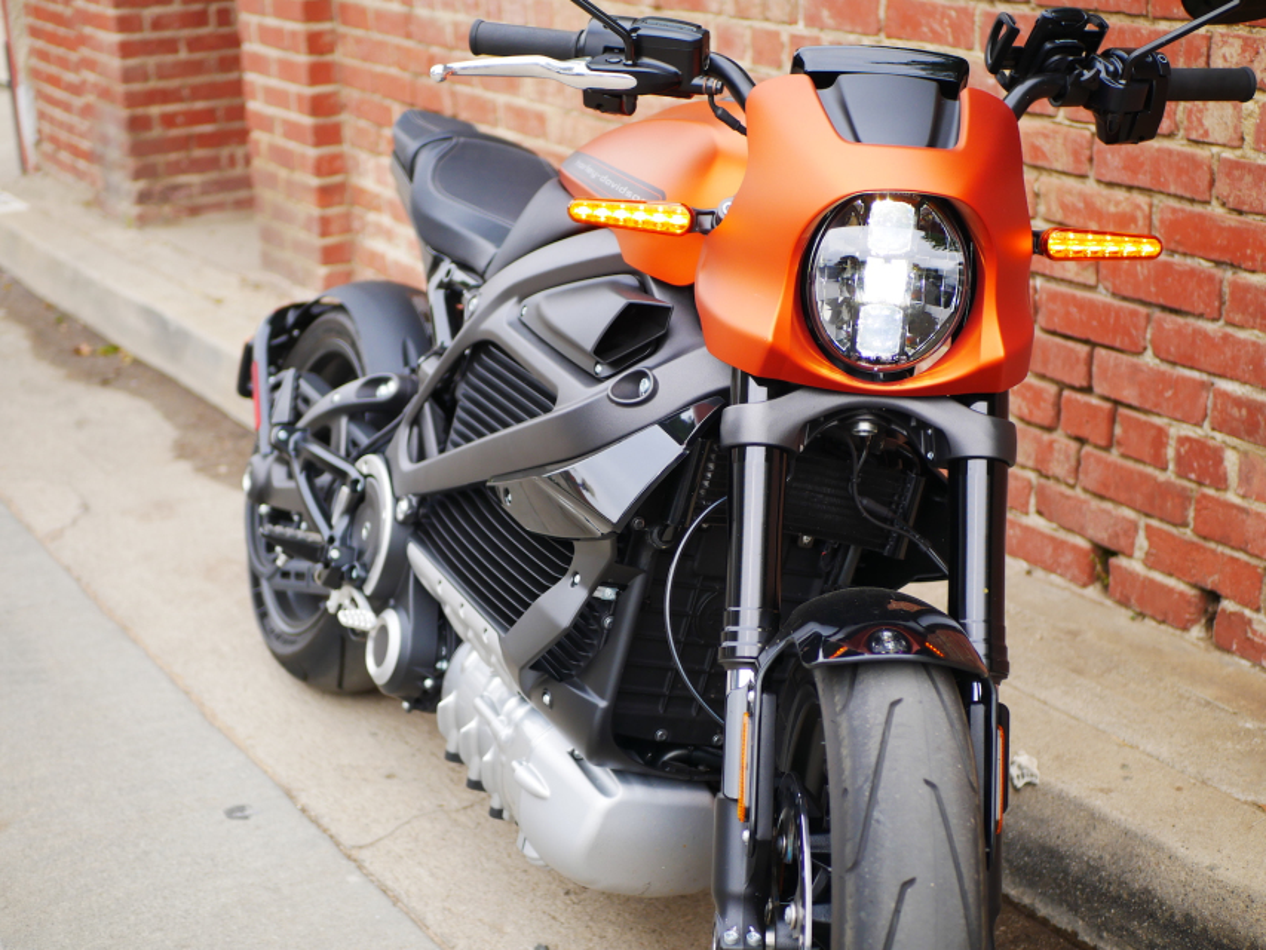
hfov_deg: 38.2
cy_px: 475
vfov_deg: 29.1
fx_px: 1829
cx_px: 633
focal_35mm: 50
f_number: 1.7
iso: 200
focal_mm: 25
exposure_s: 1/1000
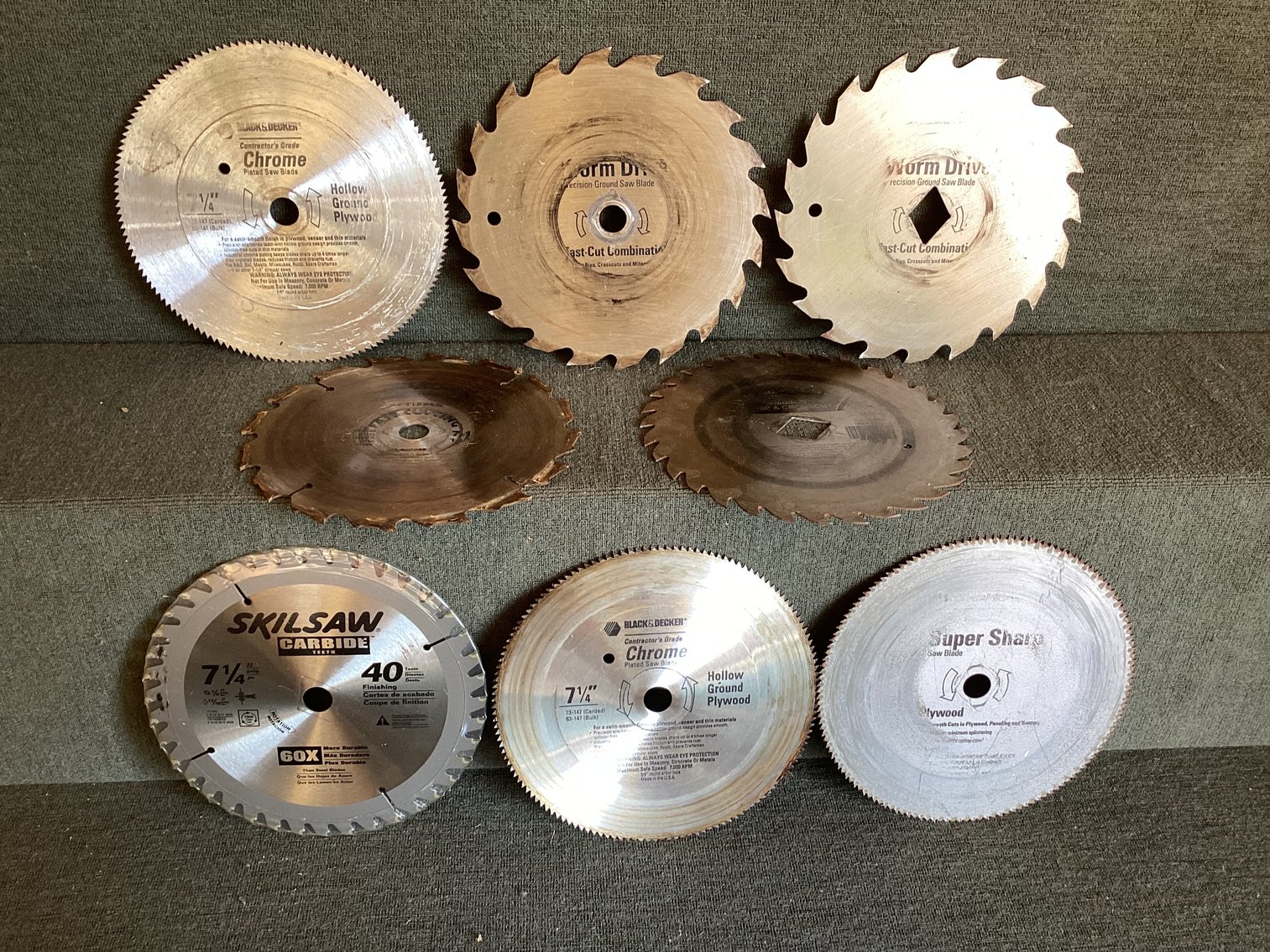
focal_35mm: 31
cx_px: 635
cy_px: 476
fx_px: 1137
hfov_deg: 58.3
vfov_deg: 45.4
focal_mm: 3.3
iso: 64
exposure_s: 1/50
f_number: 2.4
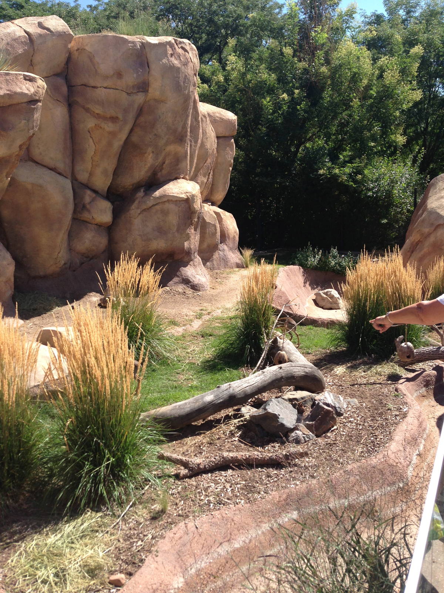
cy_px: 296
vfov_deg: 55.4
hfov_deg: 42.9
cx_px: 222
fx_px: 564
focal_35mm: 33
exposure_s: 1/763
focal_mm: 4.13
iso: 50
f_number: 2.4
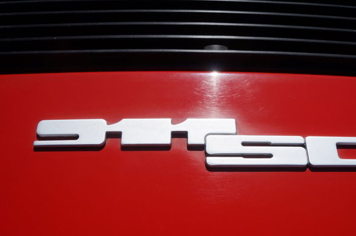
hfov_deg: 54.2
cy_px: 142
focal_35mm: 35
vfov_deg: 37.6
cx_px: 208
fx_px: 346
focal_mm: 18
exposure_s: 1/1250
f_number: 9
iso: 200
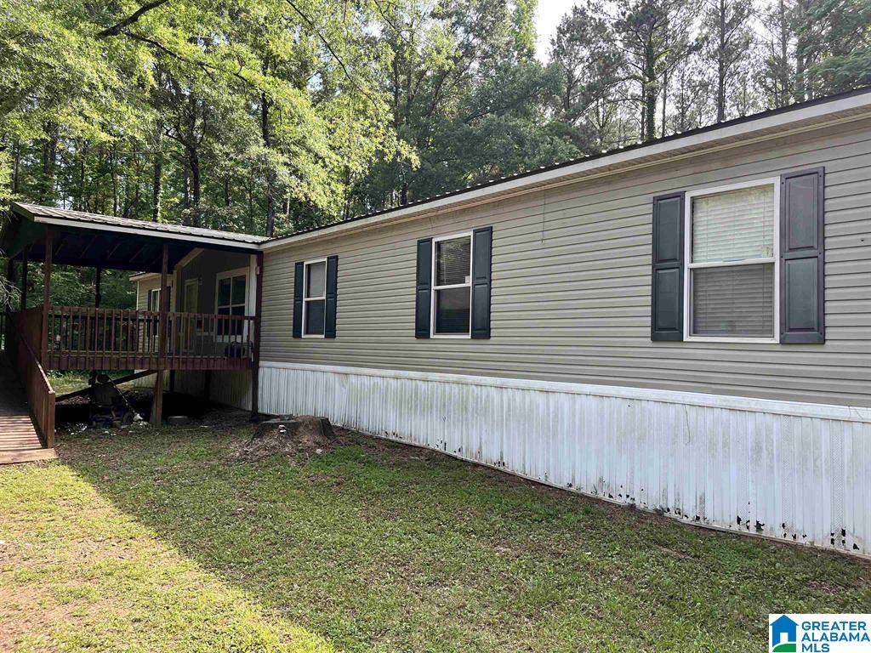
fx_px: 654
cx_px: 436
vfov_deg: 53.1
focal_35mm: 26
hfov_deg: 67.3
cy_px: 326
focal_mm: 5.1
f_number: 1.6
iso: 50
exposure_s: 1/413
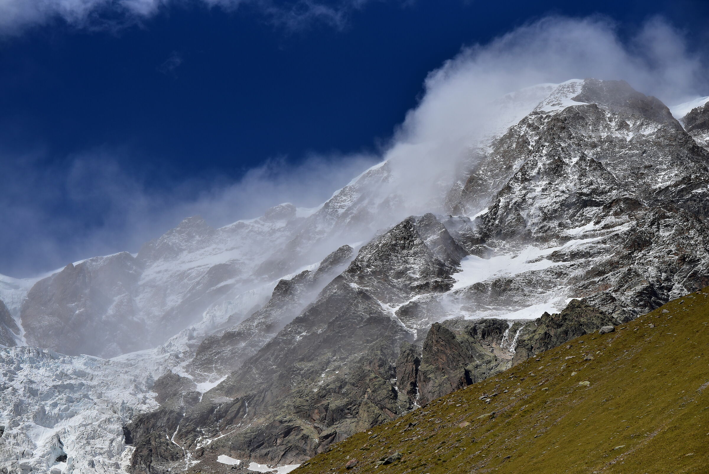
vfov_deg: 16.1
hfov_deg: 23.9
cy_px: 237
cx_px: 354
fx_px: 1675
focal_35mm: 85
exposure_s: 1/4000
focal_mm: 85
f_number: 5.6
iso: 200
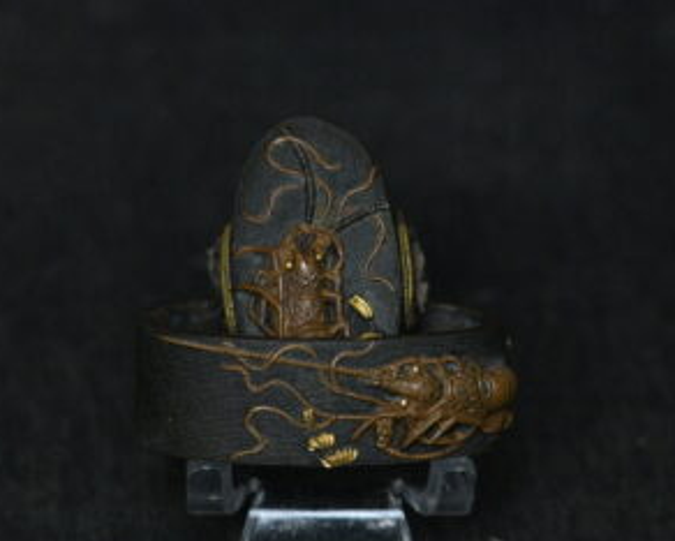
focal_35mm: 155
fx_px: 3099
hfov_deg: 12.4
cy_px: 273
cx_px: 294
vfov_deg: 10.0
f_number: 10
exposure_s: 1/125
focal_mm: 105
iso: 8000
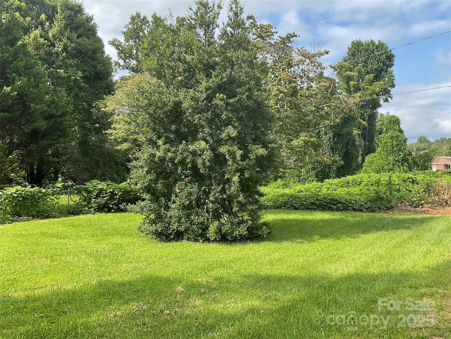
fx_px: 378
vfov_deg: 48.2
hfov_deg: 61.7
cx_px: 226
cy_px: 170
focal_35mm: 29
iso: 16
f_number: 1.8
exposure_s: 1/719
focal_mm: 3
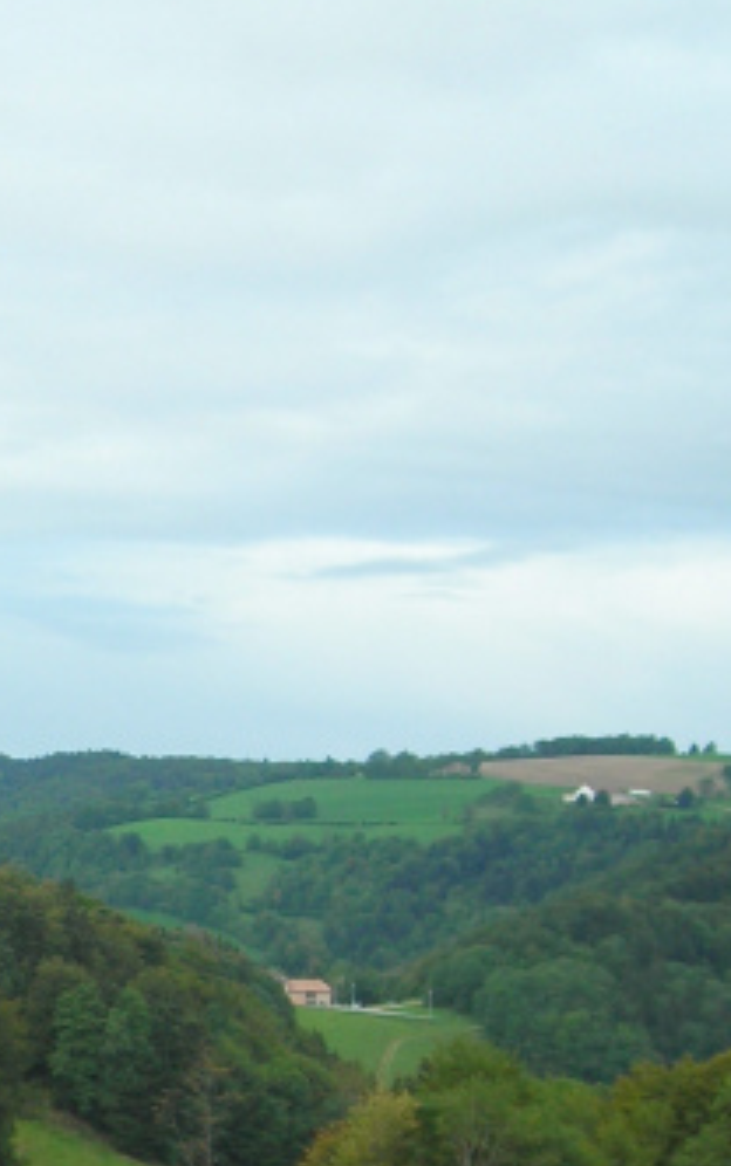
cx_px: -330
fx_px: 3087
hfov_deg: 12.9
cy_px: 829
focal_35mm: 97
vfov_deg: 21.3
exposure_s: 1/360
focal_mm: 6.3
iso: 50
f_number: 3.2
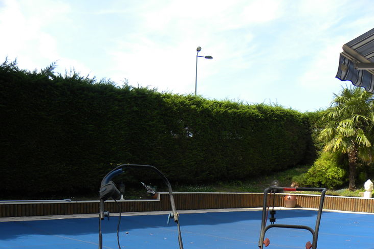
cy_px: 231
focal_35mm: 37
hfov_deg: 51.9
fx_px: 384
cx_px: 191
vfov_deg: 33.7
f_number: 3.2
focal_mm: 4.6
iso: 64
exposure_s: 1/410
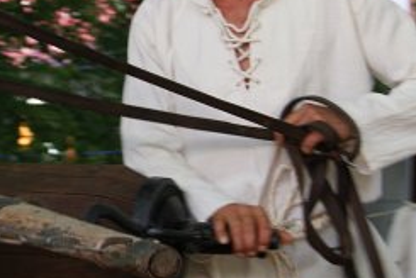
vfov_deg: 10.0
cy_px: 93
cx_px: -68
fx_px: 1589
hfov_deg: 14.5
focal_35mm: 137
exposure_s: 1/80
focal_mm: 35
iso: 100
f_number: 5.6
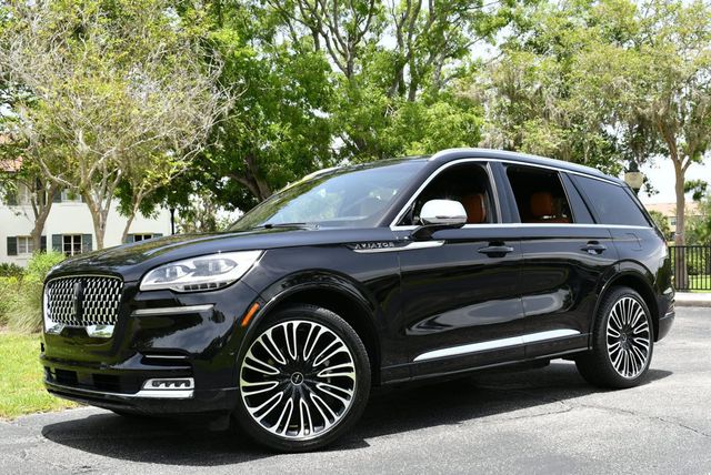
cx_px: 356
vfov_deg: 29.3
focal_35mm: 46
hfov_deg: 42.7
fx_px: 909
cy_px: 238
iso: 200
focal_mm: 23
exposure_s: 1/250
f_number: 8
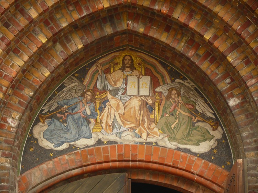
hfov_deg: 14.6
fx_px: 1006
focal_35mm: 135
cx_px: 129
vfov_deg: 11.0
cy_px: 96
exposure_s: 1/30
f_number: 3.6
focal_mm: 28.6
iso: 125
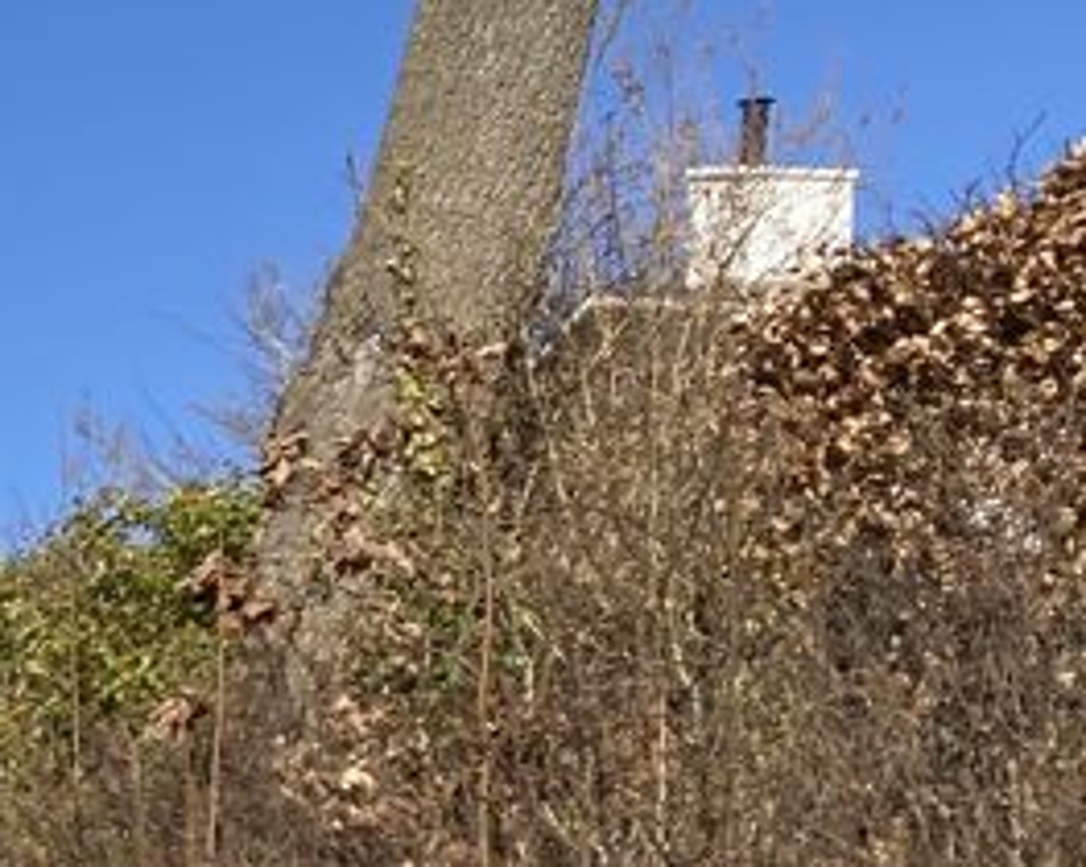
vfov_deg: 10.9
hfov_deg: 12.7
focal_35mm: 133
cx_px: -1074
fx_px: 4272
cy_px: 1511
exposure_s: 1/2558
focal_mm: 3.99
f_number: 1.8
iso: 20
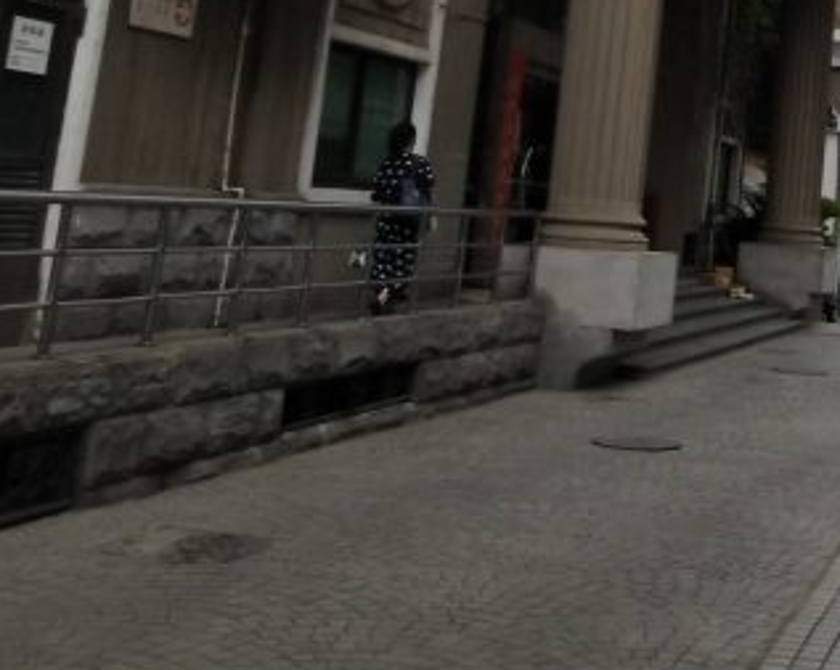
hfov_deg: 24.5
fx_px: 1838
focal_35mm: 74
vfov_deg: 19.6
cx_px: 843
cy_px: -109
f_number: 1.8
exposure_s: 1/100
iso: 224
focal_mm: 3.95
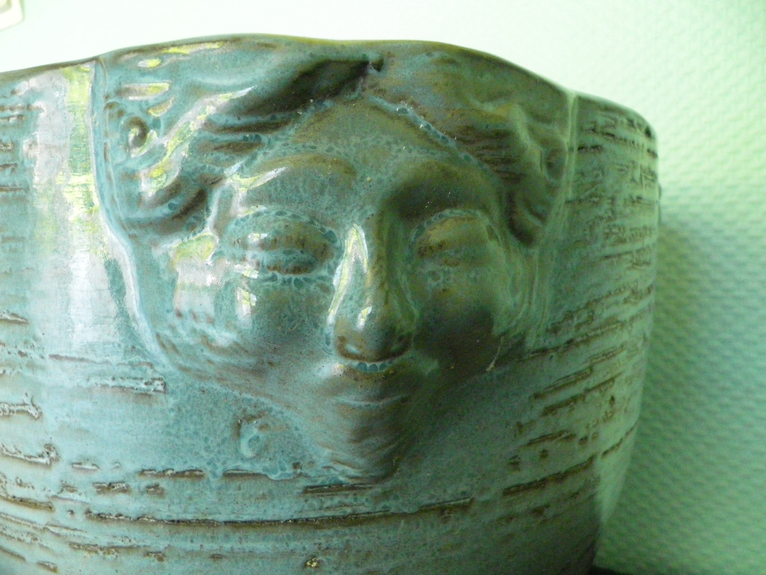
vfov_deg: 49.7
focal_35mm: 28
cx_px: 383
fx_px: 620
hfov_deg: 63.4
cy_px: 288
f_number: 2.6
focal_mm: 4.9
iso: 640
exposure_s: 1/60
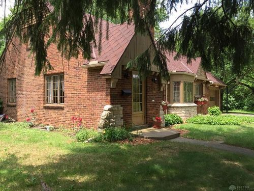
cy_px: 96
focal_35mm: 29
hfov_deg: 61.7
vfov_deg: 48.2
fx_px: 213
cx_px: 127
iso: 32
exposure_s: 1/412
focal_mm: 4.15
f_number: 2.2
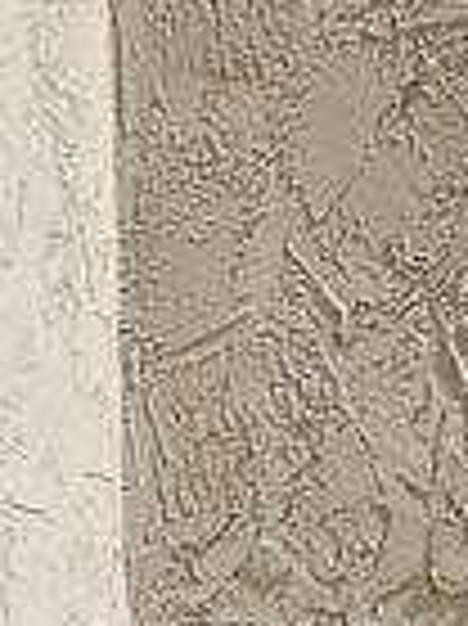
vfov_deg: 8.9
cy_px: 2013
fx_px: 3069
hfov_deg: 8.7
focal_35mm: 170
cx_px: 351
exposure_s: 1/1215
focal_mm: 6.3
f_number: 1.7
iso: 20
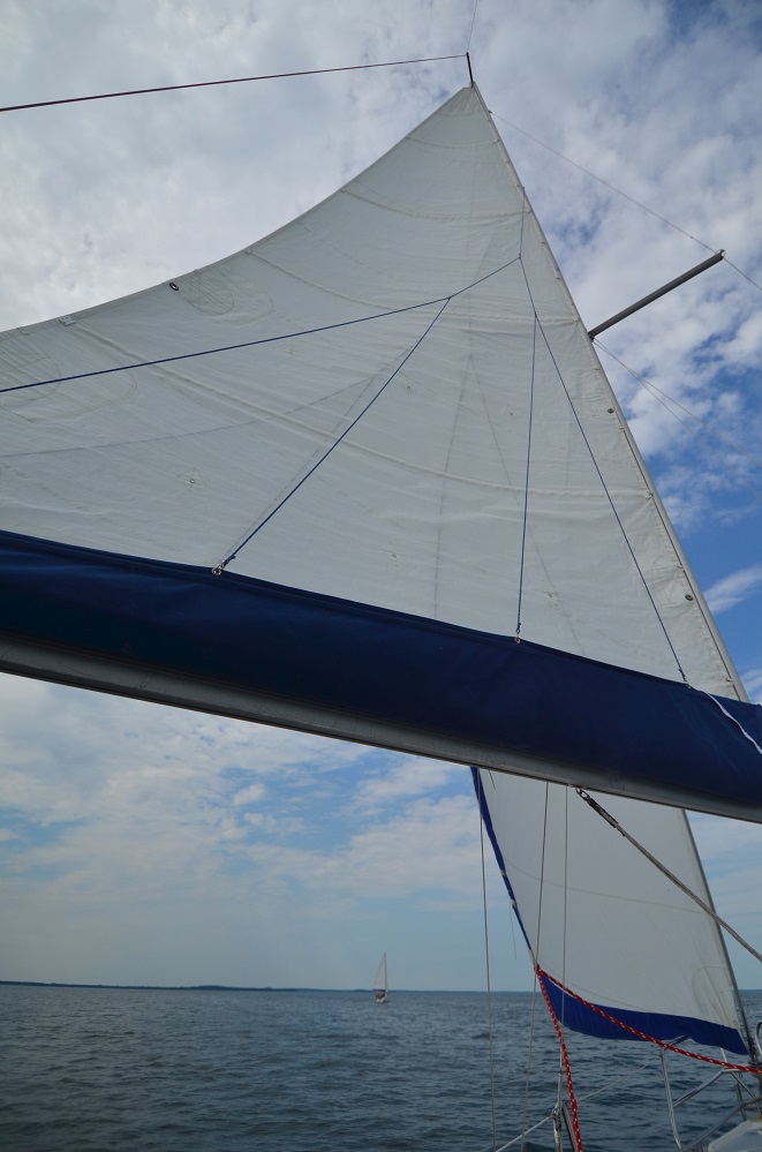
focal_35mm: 18
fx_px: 574
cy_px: 576
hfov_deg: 67.1
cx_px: 381
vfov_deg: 90.1
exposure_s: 1/8000
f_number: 4
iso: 200
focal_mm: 12
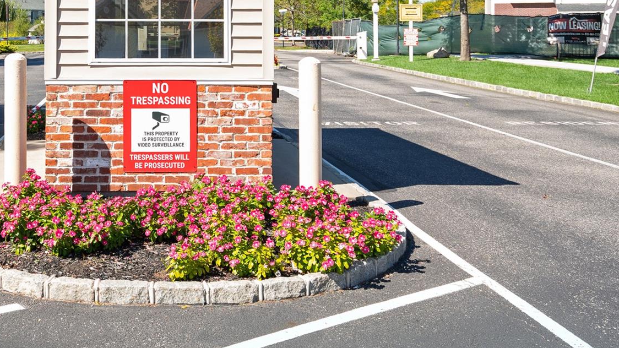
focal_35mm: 42
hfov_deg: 46.3
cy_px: 22
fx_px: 689
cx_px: 143
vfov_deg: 27.1
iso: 80
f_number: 5.6
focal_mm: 22
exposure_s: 1/200
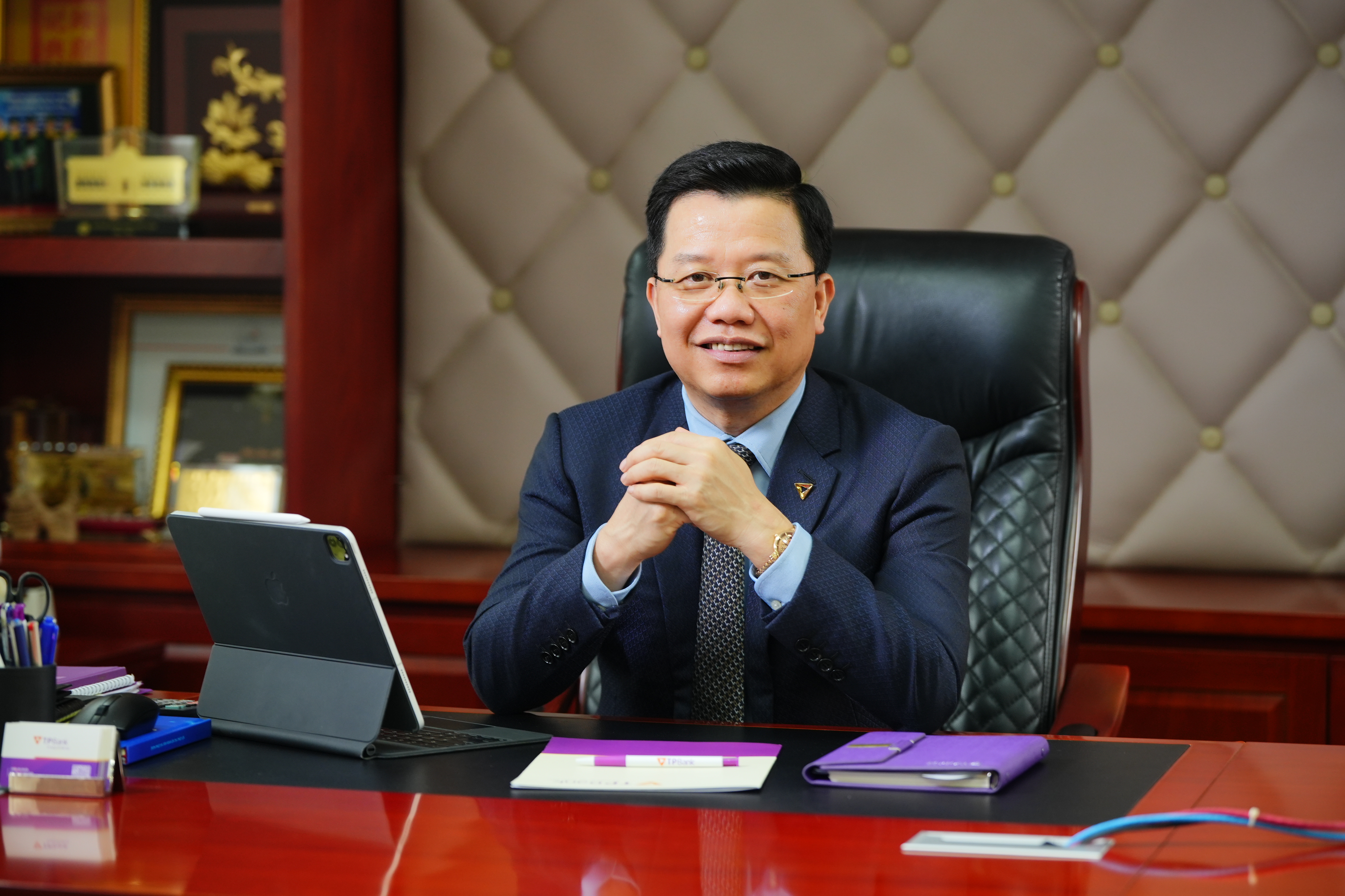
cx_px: 672
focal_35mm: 111
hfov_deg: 18.4
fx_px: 4147
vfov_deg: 12.3
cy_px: 448
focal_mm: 111
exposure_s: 1/100
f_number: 3.5
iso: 640
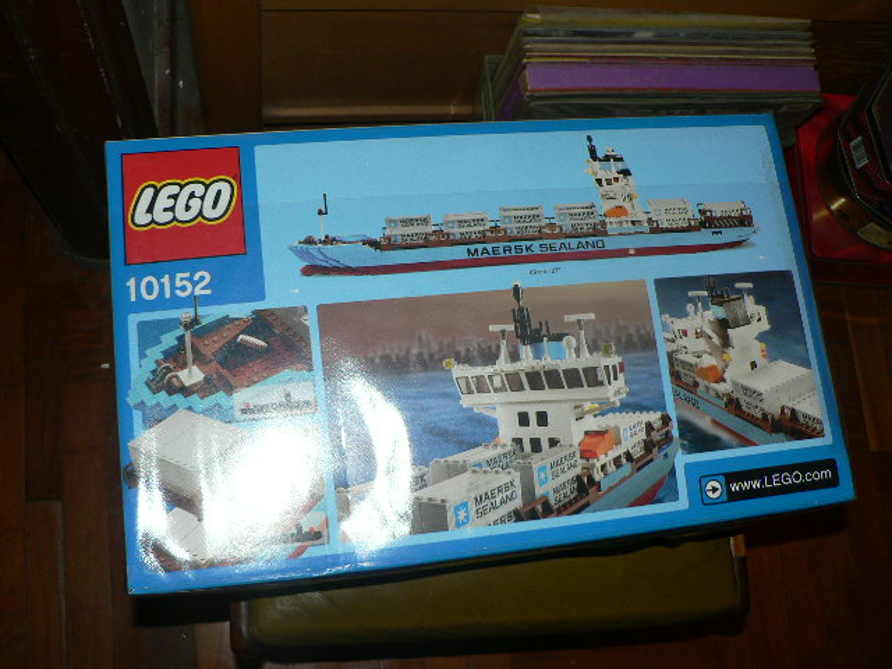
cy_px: 334
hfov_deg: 51.4
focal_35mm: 36
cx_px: 446
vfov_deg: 39.7
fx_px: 928
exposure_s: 1/60
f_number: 2.8
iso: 100
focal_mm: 6
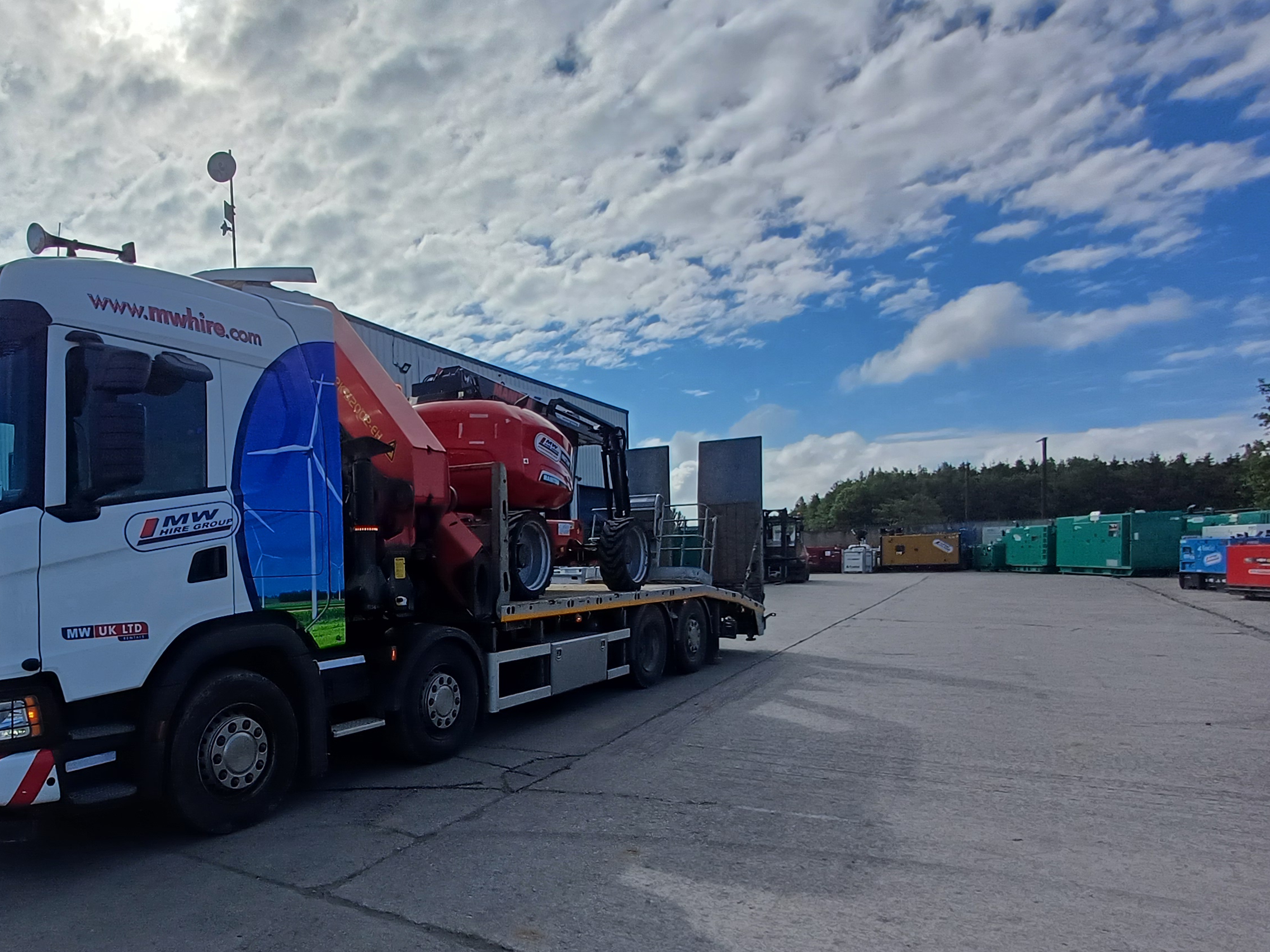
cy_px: 585
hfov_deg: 71.8
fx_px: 844
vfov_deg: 58.3
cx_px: 426
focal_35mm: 23
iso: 40
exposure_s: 1/3984
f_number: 2.2
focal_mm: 1.64
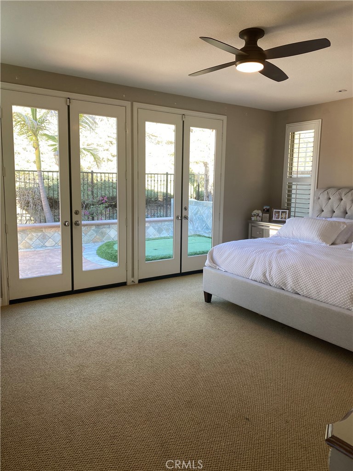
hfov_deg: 53.1
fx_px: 354
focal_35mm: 26
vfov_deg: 67.3
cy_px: 236
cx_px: 176
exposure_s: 1/120
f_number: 1.8
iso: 64
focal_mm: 4.25
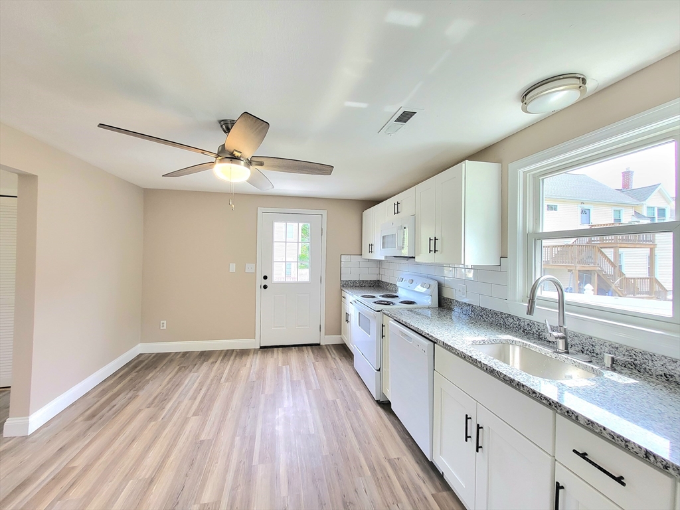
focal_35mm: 13
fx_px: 255
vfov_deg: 89.9
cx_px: 340
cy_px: 255
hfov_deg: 106.2
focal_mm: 1.74
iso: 100
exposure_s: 1/60.2
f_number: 2.2
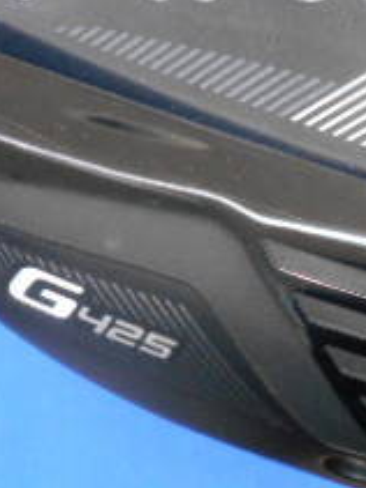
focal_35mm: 79
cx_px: 320
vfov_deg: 23.9
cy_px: 30
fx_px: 1115
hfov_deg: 18.4
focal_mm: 4.6
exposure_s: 1/25
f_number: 3.2
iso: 400
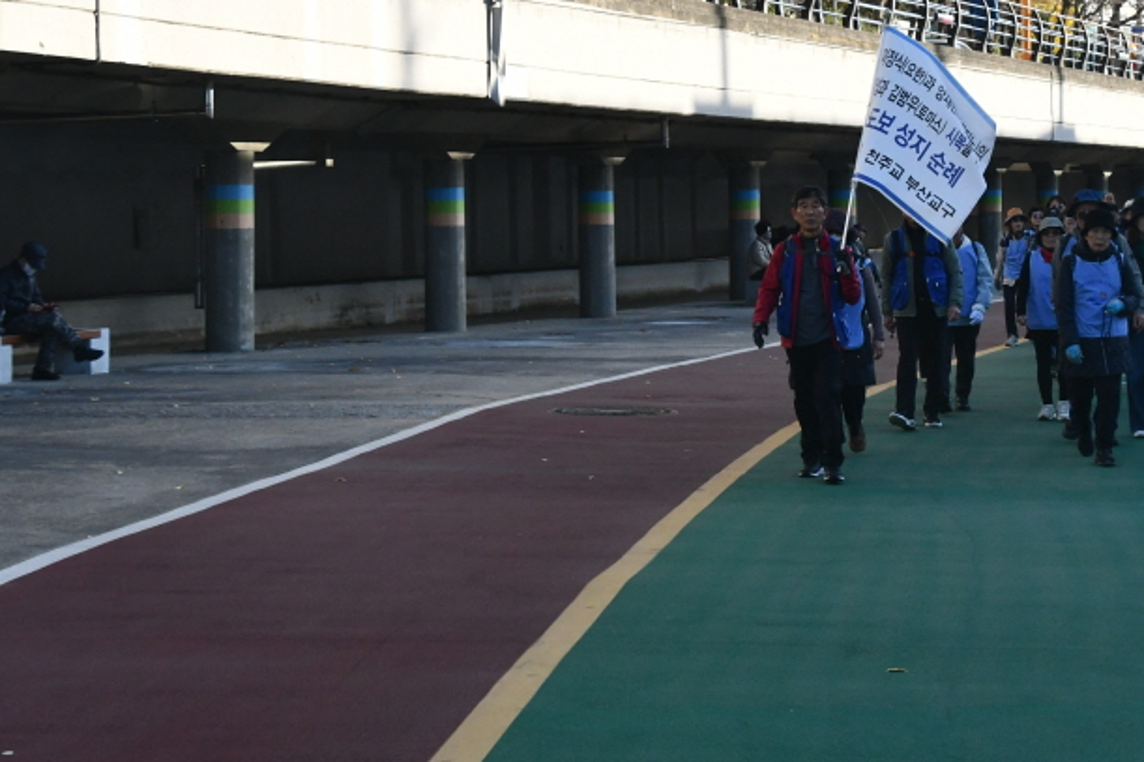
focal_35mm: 82
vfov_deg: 16.6
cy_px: 208
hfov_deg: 24.7
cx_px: 758
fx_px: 2605
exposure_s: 1/320
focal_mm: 32
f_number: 9
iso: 1000
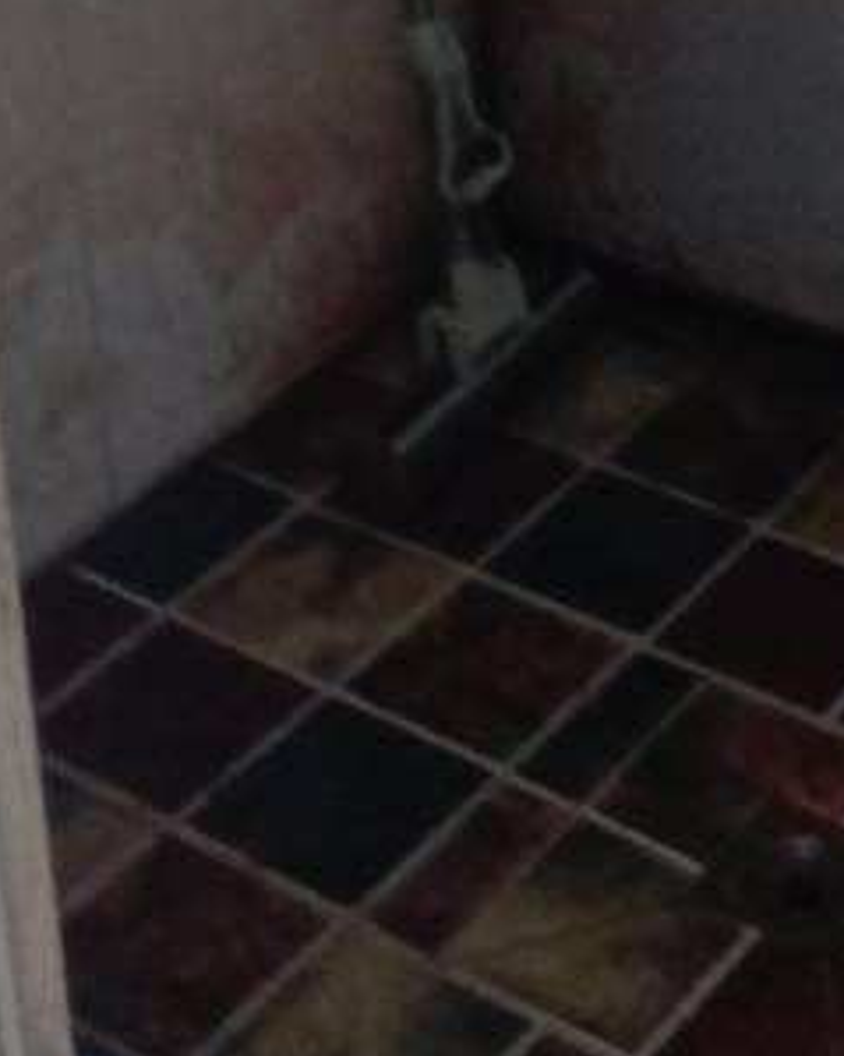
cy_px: -362
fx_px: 2937
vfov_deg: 18.7
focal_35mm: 94
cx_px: 773
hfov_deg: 16.1
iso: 1128
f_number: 1.9
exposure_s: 1/50
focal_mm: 5.52
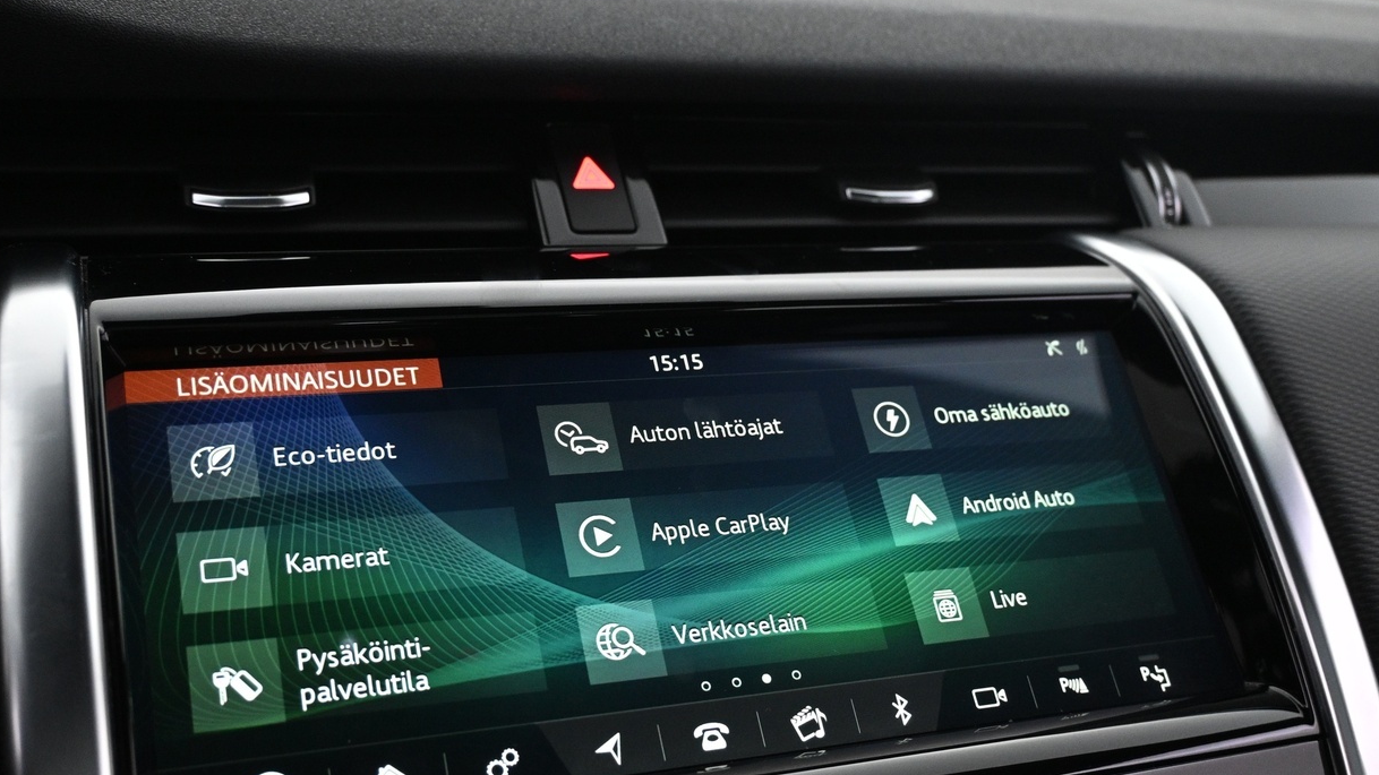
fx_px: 1451
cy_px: 490
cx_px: 613
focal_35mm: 40
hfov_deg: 50.7
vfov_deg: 29.8
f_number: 3.8
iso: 1600
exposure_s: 1/50
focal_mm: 19
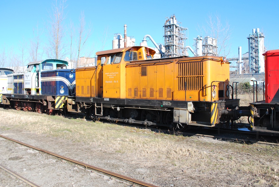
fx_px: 233
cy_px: 89
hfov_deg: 61.9
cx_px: 144
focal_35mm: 30
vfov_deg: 43.7
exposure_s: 1/400
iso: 200
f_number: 7.1
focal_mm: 18
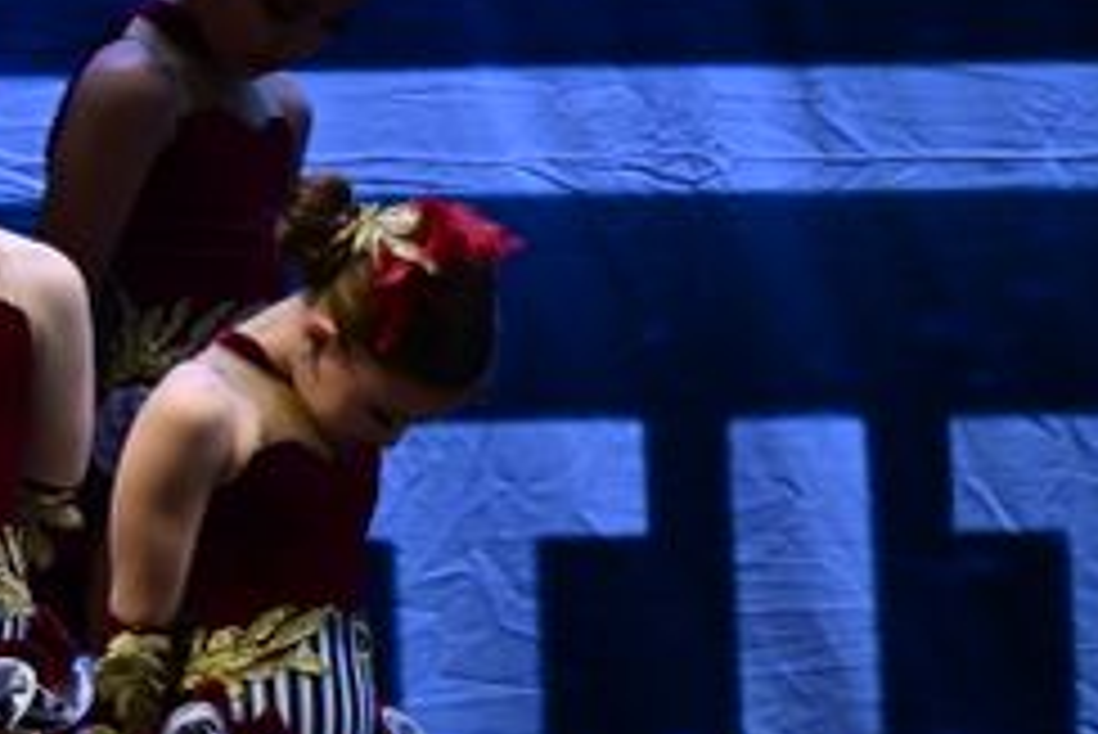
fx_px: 20507
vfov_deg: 2.0
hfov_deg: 3.1
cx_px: -688
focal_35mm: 672
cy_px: 394
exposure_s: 1/800
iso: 3200
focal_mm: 160
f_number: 2.8
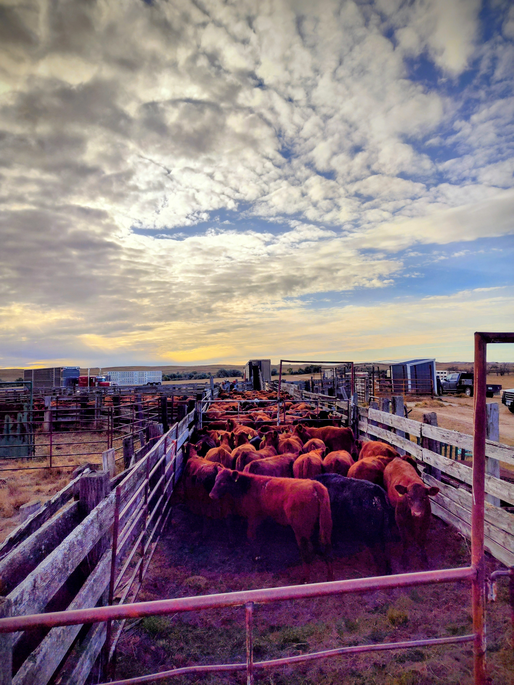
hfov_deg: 58.9
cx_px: 257
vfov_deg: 73.9
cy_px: 342
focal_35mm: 23
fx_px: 455
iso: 100
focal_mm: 5.56
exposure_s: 1/2847
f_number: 1.8
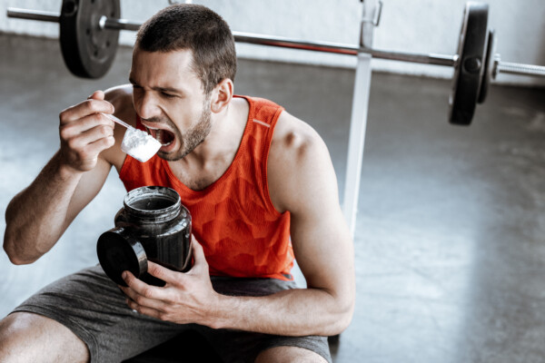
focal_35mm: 50
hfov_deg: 39.6
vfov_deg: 27.0
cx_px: 272
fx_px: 757
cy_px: 182
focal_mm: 50
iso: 500
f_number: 3.5
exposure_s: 1/200
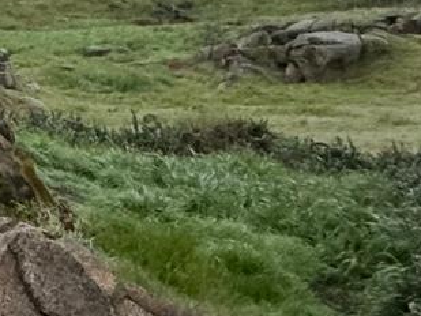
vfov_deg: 19.0
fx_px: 827
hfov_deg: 18.6
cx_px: -417
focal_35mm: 68
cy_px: -160
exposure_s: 1/67
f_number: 2.2
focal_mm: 2.22
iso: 320
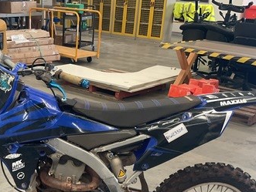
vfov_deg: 25.2
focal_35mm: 56
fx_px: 415
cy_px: 180
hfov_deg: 33.8
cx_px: 71
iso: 50
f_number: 1.8
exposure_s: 1/60
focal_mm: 3
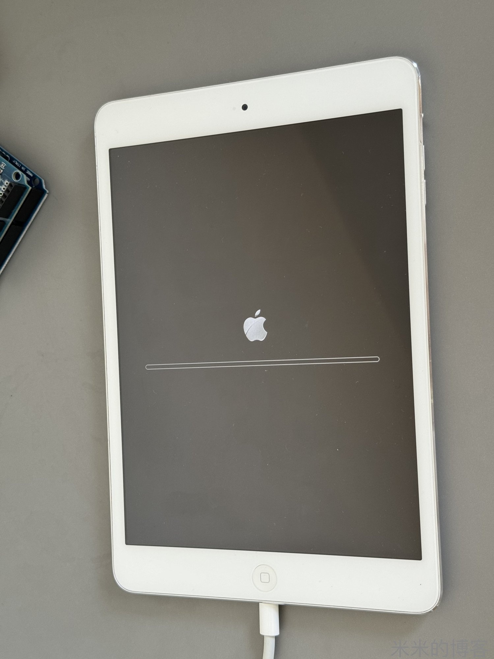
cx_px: 247
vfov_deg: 39.7
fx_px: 913
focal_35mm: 48
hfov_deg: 30.3
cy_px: 330
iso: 100
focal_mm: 6.76
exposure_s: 1/60
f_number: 1.78
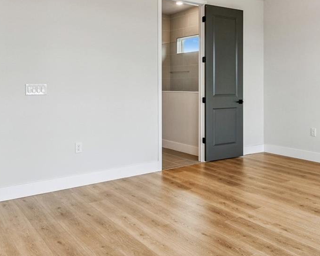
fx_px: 313
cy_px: 87
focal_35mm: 33
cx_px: 204
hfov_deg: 53.5
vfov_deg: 44.0
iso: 100
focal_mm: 10
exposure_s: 1/30
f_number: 7.1
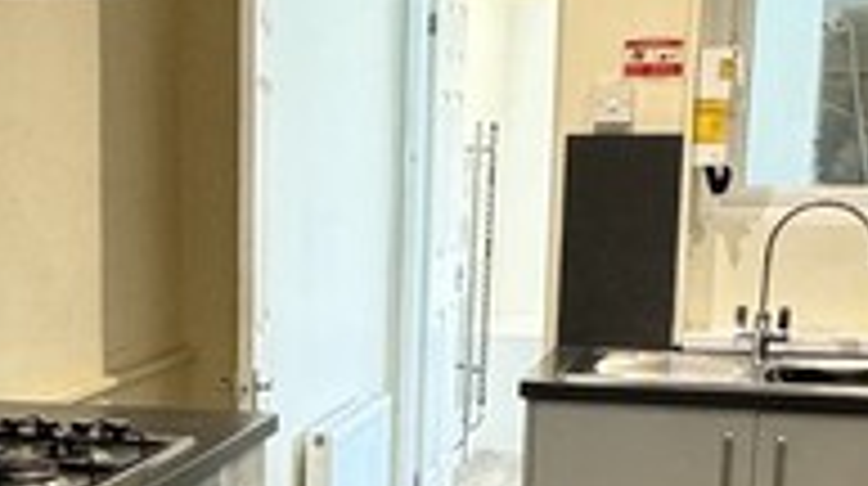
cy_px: 558
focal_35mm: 81
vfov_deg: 14.5
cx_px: 139
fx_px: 1862
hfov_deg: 25.7
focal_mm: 2.22
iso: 320
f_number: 2.2
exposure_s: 1/50
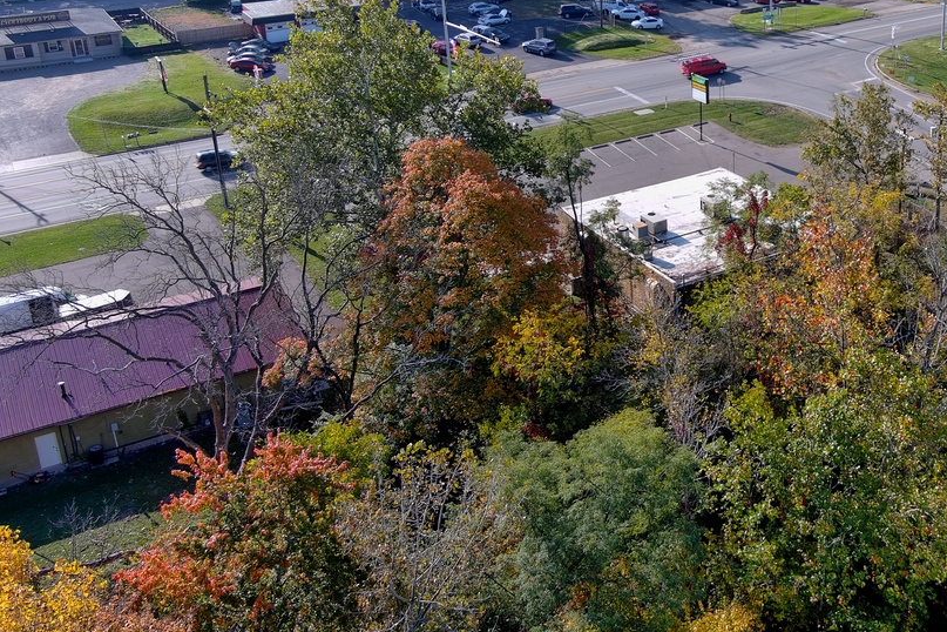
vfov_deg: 28.8
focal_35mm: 46
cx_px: 750
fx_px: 1210
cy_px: 157
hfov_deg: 41.0
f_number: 2.8
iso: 100
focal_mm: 10.57
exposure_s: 1/40
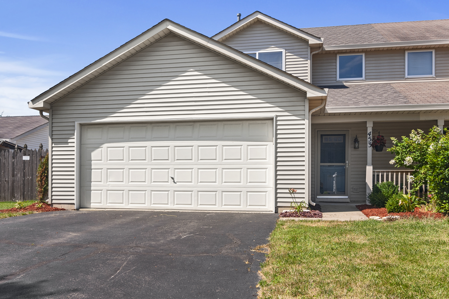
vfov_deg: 38.9
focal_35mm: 34
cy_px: 146
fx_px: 424
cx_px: 226
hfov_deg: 55.8
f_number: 9
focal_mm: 22
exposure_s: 1/160
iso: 200
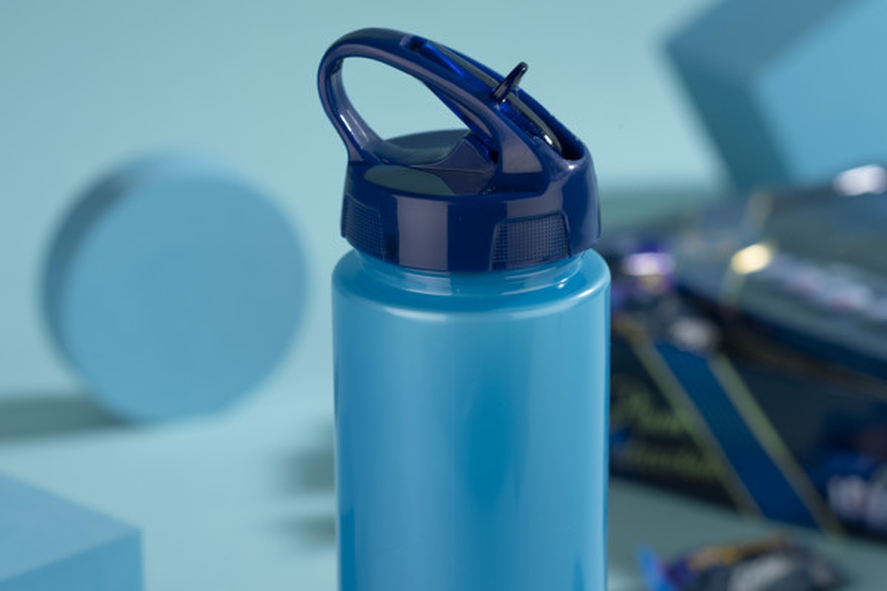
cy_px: 296
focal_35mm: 127
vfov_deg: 10.8
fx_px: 3129
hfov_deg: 16.1
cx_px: 444
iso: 100
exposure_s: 1/125
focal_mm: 85
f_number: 4.5
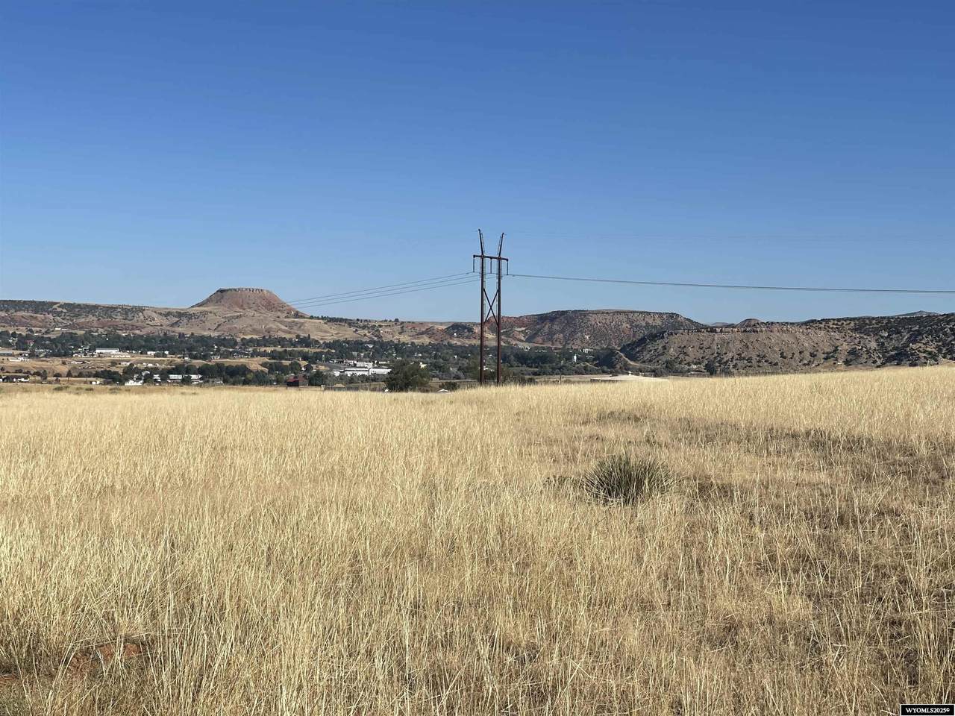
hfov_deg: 30.3
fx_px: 1766
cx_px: 478
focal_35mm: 64
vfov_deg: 22.9
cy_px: 358
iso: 20
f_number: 2.2
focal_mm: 7.5
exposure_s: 1/2481
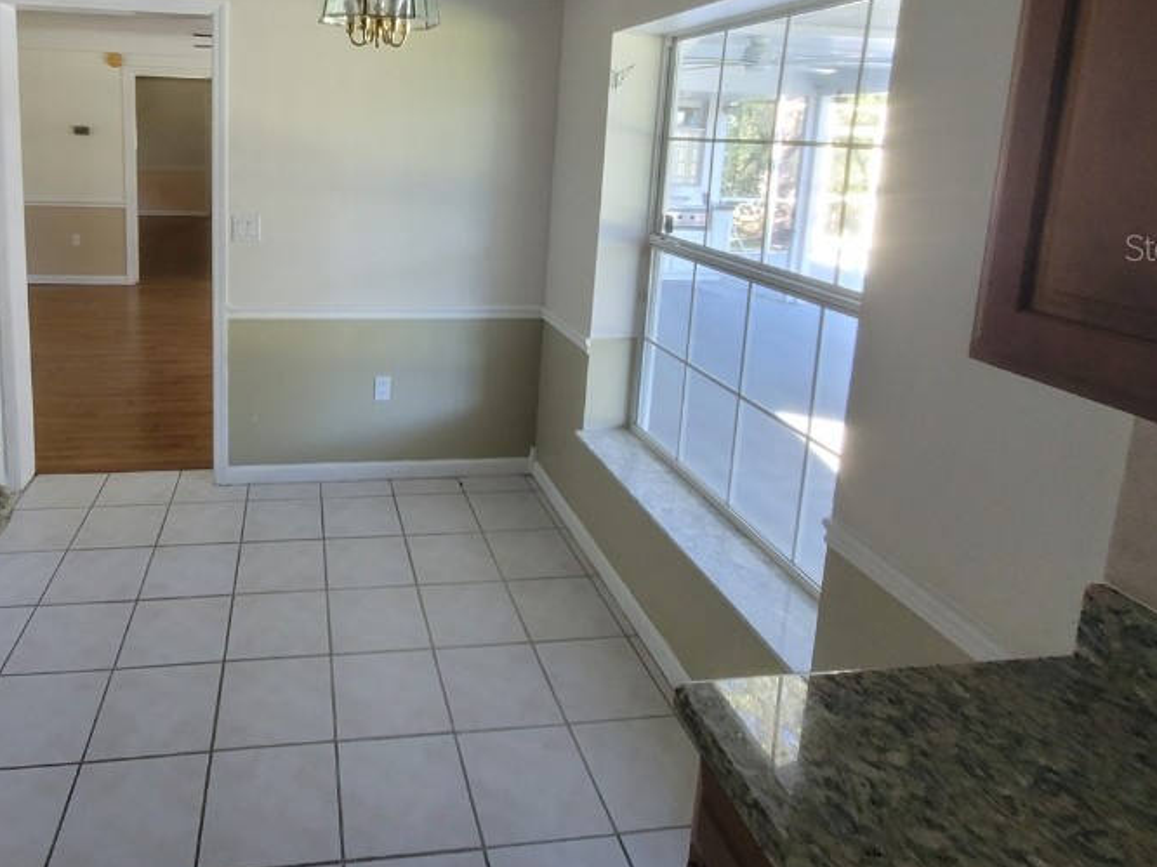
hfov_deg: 79.5
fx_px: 668
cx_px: 400
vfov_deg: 63.1
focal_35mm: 20
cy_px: 247
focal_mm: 2.2
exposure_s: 1/60
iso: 320
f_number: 2.2
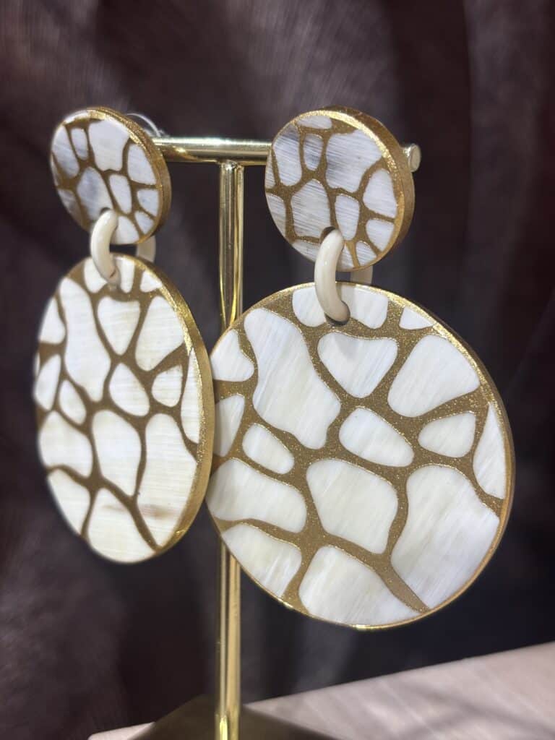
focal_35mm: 52
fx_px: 1112
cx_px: 278
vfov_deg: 36.8
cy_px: 370
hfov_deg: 28.0
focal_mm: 5.96
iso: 32
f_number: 1.6
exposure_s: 1/100
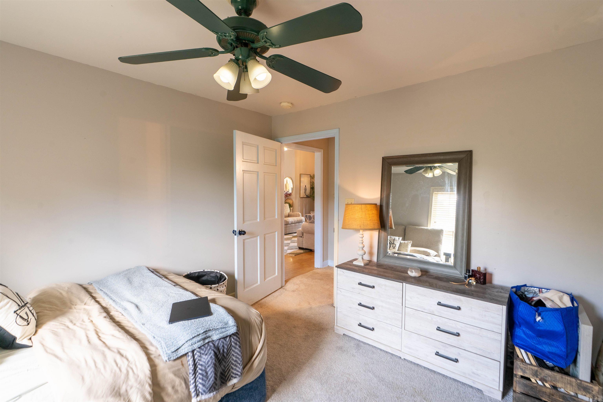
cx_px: 302
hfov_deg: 96.7
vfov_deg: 73.7
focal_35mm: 16
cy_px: 201
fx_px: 268
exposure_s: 1/60
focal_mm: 16
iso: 400
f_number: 8
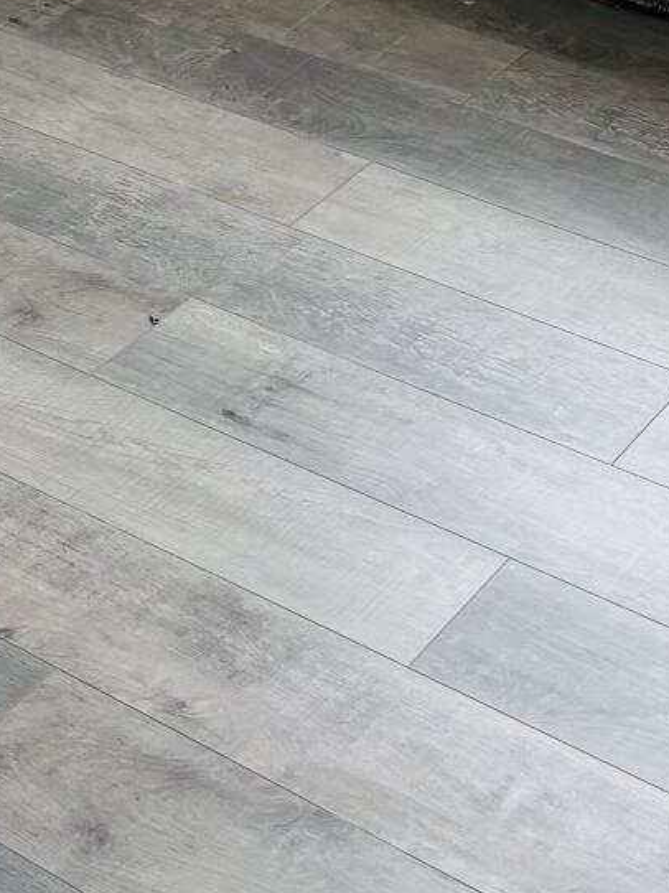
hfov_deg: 15.4
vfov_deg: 17.8
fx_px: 2476
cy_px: -540
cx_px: 214
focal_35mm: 96
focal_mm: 5.96
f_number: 1.6
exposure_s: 1/169
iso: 64
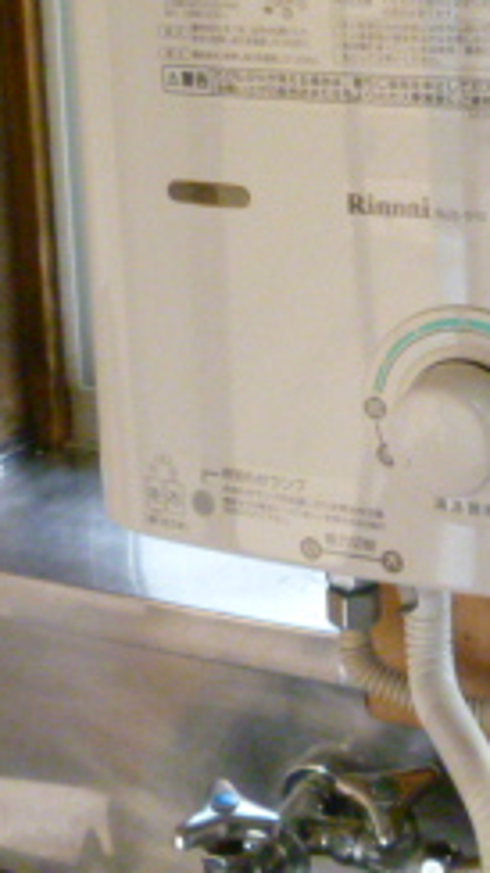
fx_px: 1850
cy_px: 233
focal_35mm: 80
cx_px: 472
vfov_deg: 26.2
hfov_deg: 14.9
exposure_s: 1/160
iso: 800
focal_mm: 5
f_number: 2.8
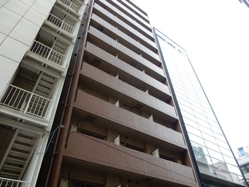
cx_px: 124
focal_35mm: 25
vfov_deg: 54.9
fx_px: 180
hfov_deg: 69.4
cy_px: 94
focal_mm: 4.5
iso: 125
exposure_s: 1/50
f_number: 3.7
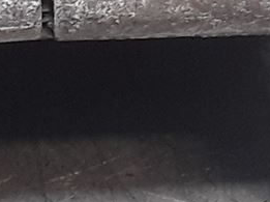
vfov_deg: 6.4
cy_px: -273
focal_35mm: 220
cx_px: 110
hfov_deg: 9.0
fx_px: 1714
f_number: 1.9
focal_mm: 2.91
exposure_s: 1/50
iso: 50
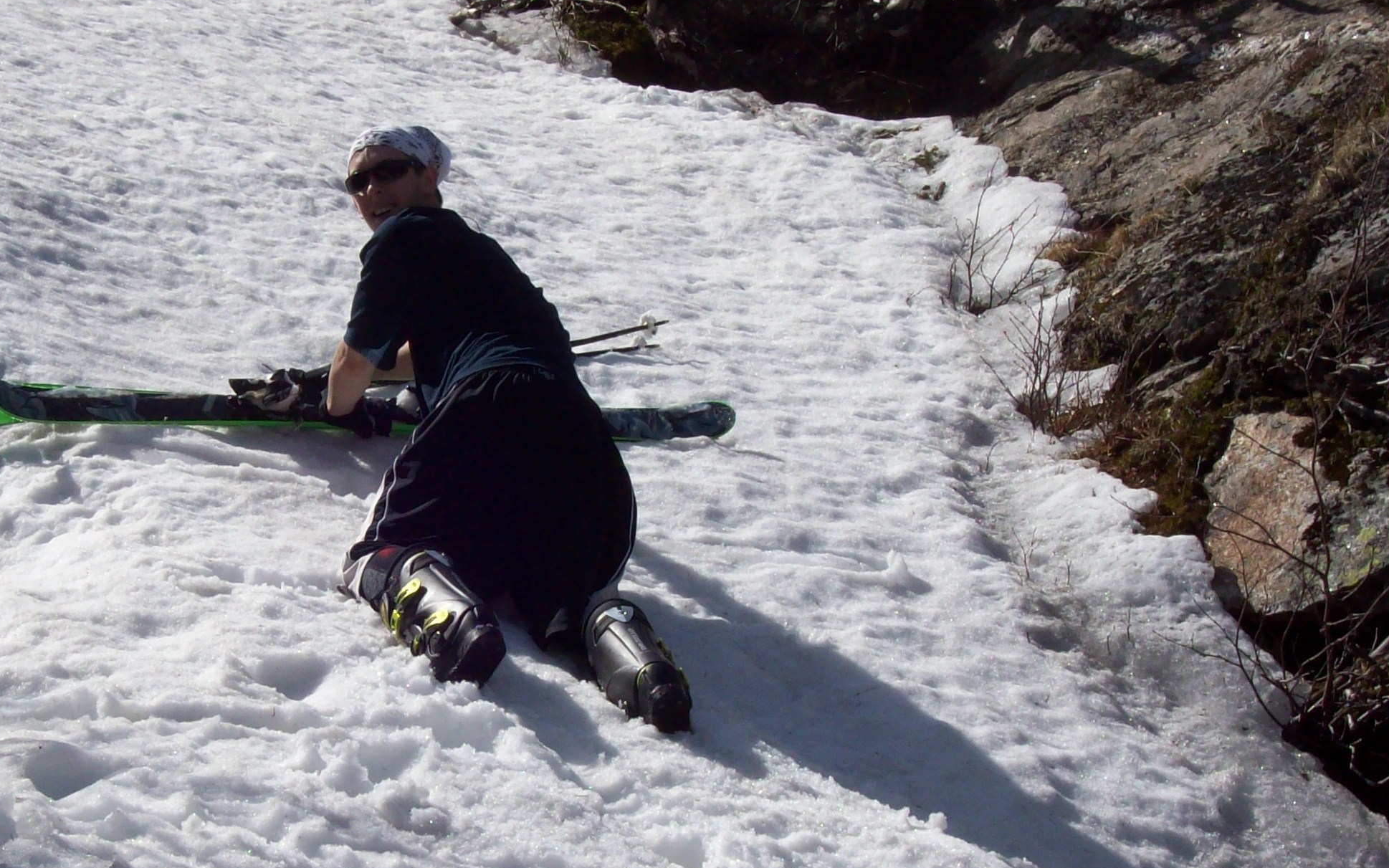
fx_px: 4126
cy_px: 502
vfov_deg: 12.0
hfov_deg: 19.0
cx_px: 424
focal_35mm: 109
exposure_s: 1/701
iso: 80
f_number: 6.7
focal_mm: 11.6
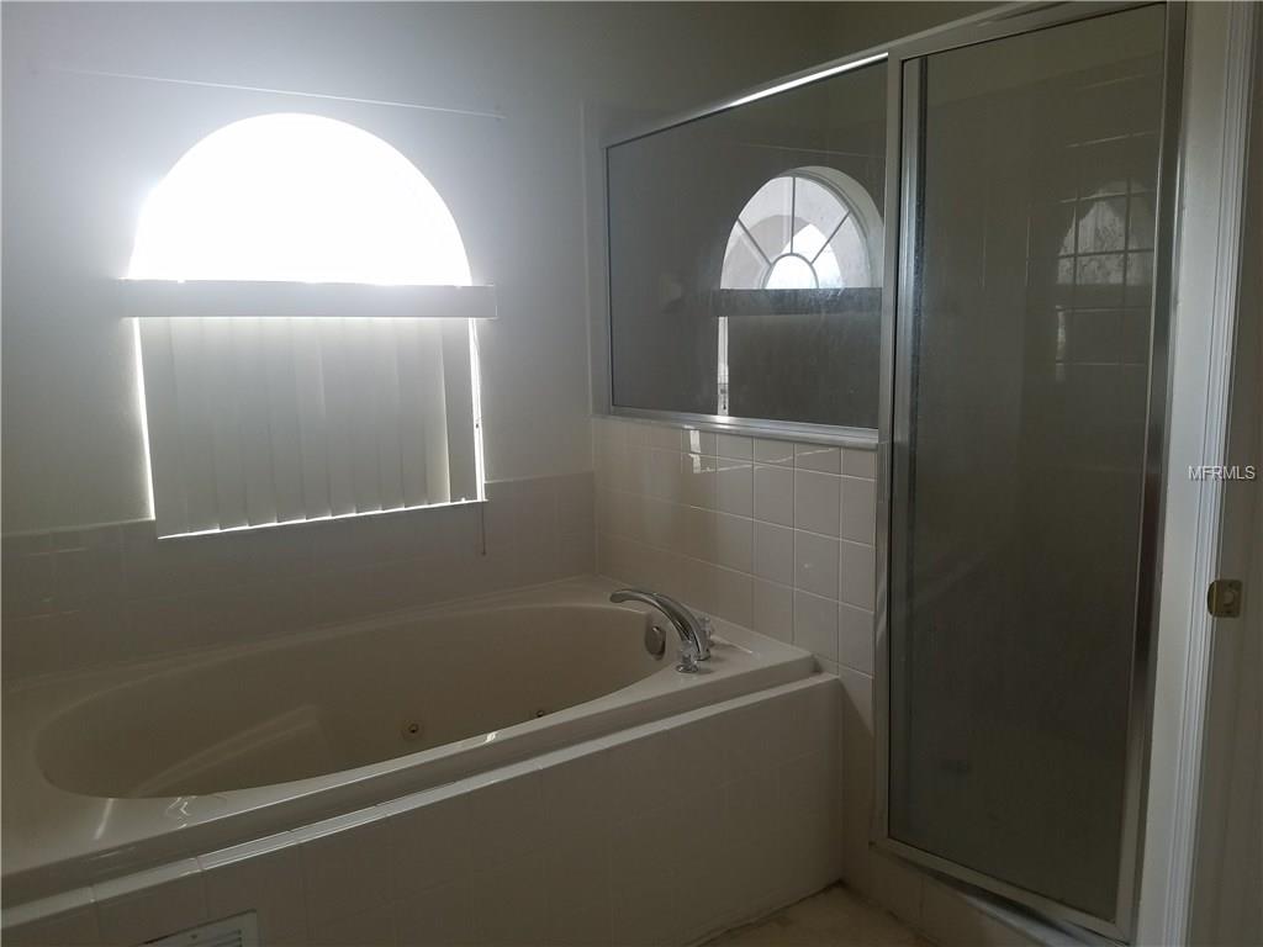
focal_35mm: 26
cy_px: 474
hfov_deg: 67.3
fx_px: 949
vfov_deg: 53.1
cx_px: 632
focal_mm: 4.2
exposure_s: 1/60
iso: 64
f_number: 1.7
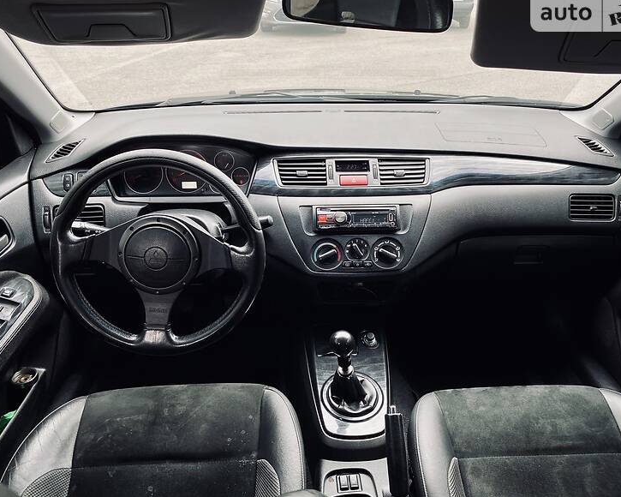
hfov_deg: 62.2
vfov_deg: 51.5
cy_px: 242
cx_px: 324
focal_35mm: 28
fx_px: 515
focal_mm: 4.2
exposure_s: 1/148
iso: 32
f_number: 1.8
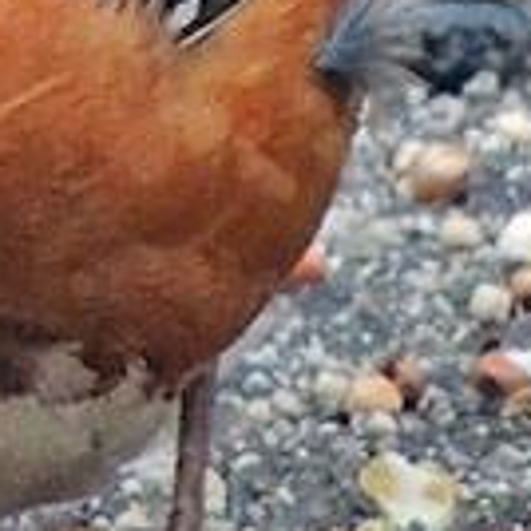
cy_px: -40
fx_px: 91721
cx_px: -107
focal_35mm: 5285
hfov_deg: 0.3
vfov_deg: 0.3
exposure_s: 1/160
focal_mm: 180
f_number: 5.9
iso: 800
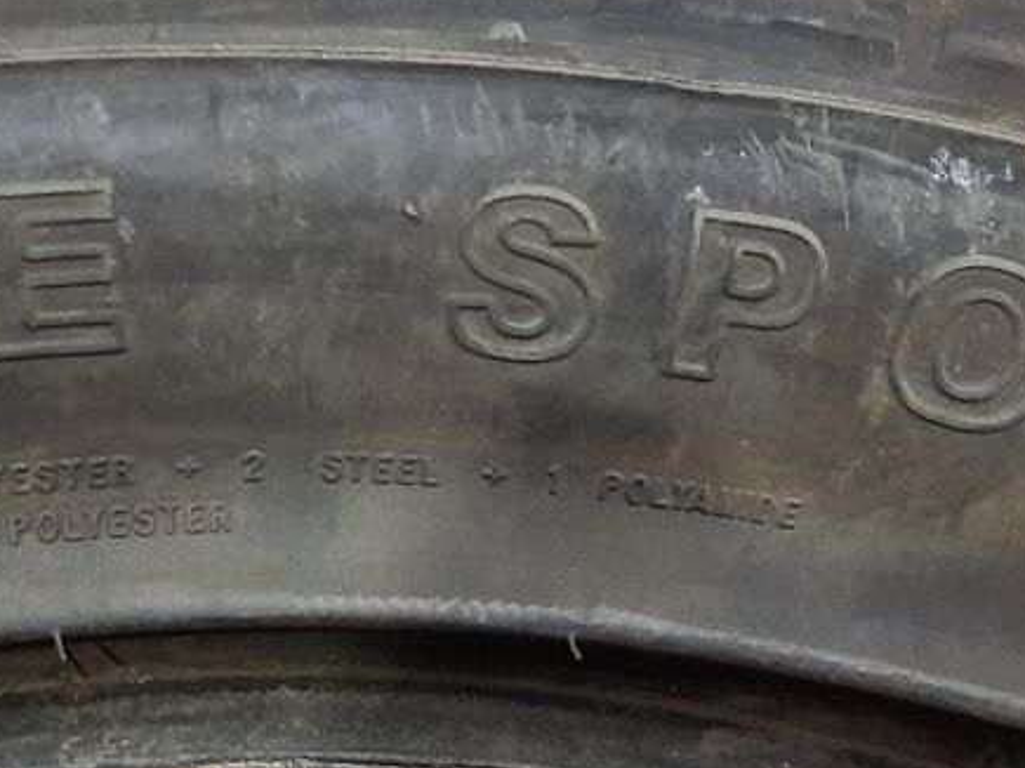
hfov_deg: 27.8
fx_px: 2043
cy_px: 198
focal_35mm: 69
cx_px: 266
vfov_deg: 21.1
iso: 200
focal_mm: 4.6
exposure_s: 1/50
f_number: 2
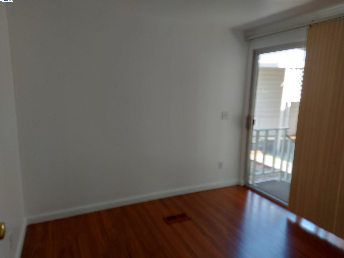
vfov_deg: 56.8
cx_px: 172
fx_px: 239
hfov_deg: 71.6
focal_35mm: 24
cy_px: 129
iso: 40
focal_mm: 5.23
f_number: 1.8
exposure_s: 1/50
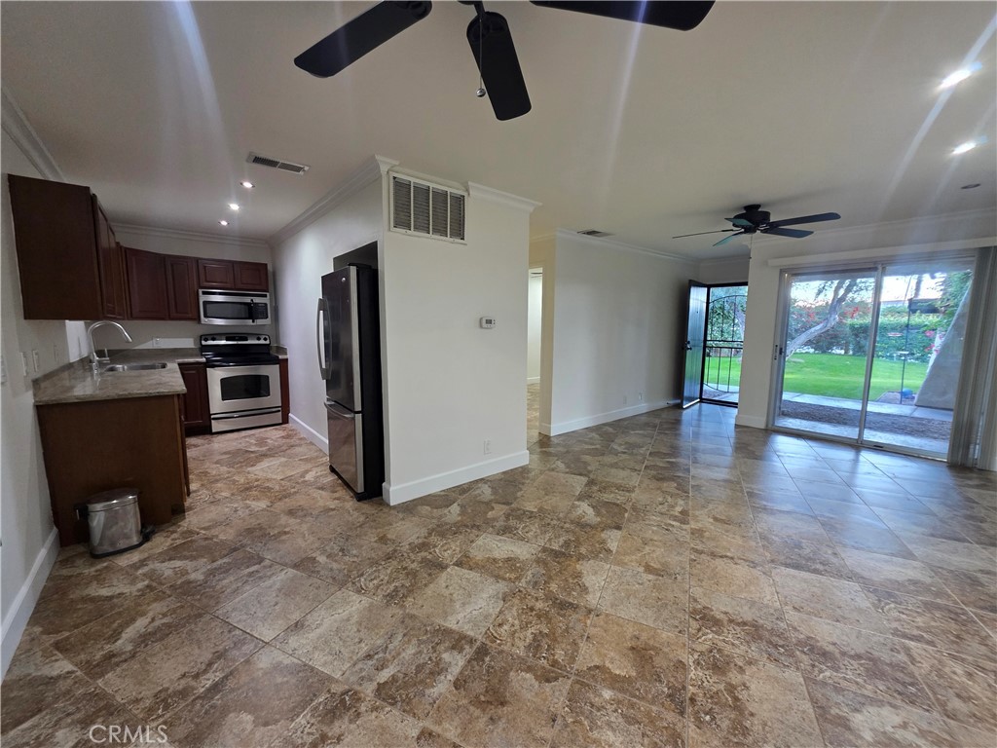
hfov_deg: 106.2
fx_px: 374
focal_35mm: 13
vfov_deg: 89.9
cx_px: 498
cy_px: 374
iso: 320
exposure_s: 1/60
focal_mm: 2.2
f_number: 1.9
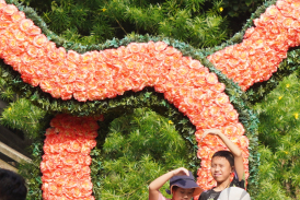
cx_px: 344
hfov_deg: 4.9
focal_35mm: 421
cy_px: 123
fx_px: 3510
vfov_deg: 3.3
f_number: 5.6
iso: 100
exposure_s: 1/200
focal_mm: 105
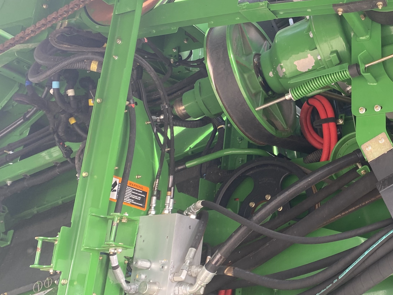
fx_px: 534
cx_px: 347
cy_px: 122
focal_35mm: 47
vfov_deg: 30.8
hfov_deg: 38.0
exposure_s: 1/122
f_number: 1.8
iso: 64
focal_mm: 4.25
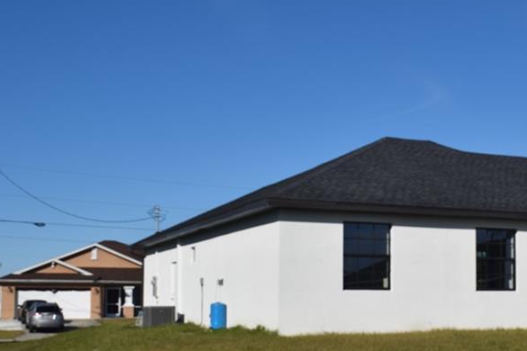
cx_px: 439
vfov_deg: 21.4
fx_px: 922
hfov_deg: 30.9
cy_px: 248
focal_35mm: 63
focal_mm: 24
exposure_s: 1/500
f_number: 11
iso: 200
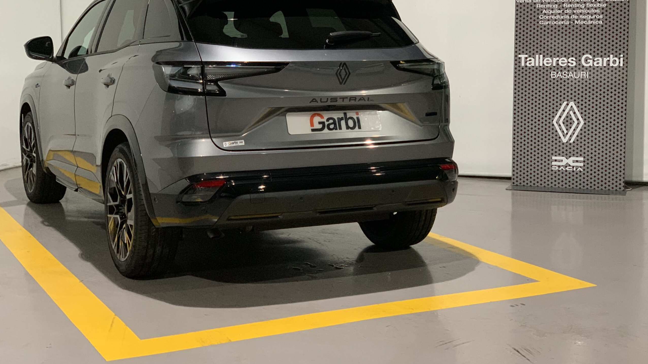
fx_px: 979
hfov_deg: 36.6
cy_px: 122
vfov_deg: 21.0
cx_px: 325
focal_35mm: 57
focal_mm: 6
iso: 400
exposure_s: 1/60
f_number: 2.4
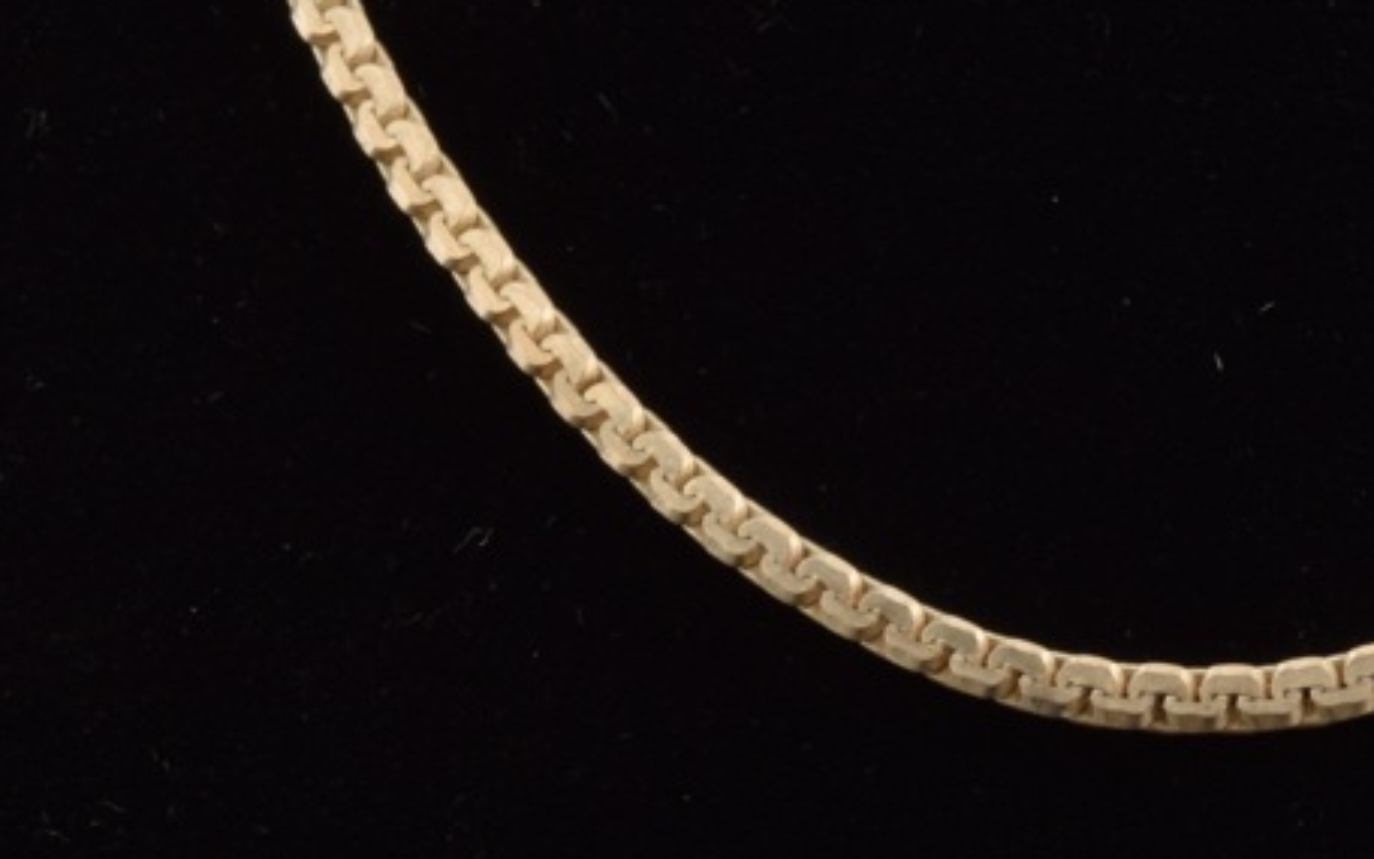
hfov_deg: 10.4
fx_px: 7527
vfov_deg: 6.5
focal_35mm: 201
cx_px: 1238
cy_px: 722
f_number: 25
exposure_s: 1/125
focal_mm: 60
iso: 100
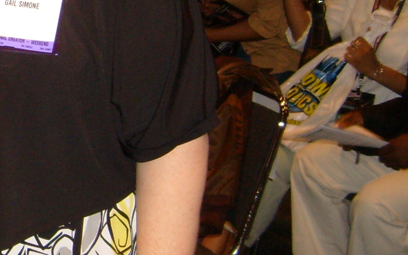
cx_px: -150
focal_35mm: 121
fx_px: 1346
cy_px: -3
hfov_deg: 16.2
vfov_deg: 10.7
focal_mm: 5.8
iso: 100
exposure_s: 1/45
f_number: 2.8
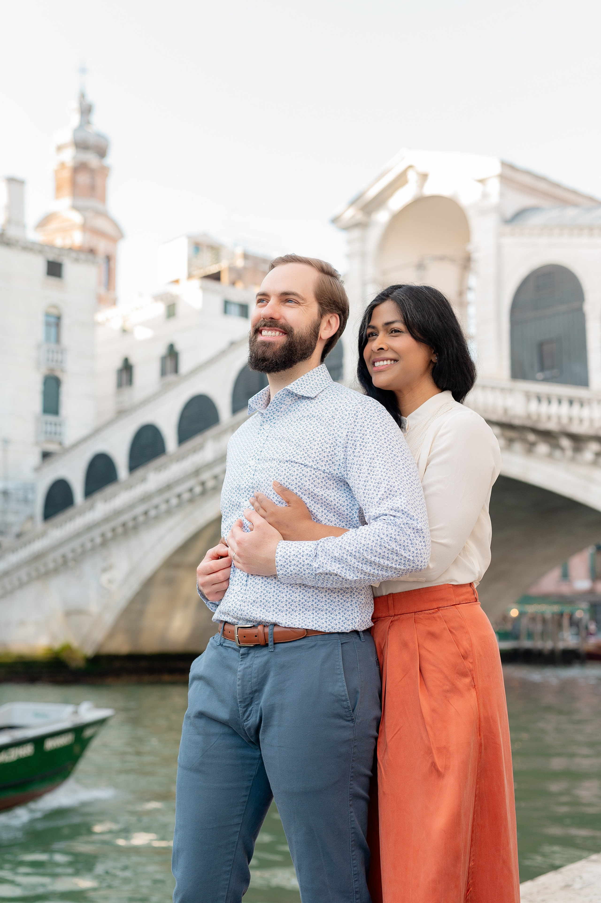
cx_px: 300
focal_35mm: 50
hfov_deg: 27.0
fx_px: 1254
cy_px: 452
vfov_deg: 39.6
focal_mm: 50
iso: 250
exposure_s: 1/400
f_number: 3.5
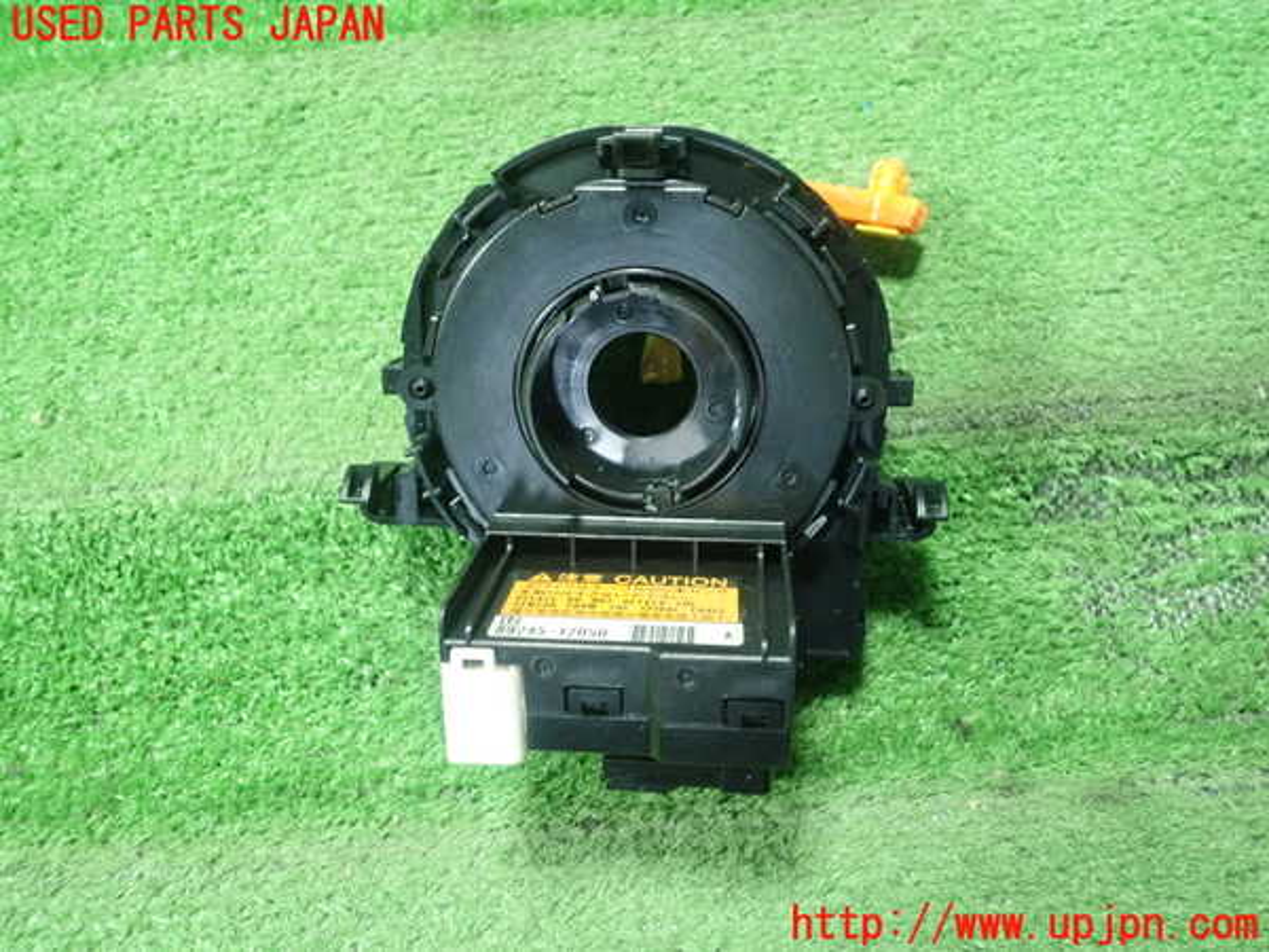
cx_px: 634
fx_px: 1100
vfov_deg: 46.8
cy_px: 476
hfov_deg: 60.0
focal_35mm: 30
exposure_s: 1/100
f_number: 2.3
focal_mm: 5.5
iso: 800
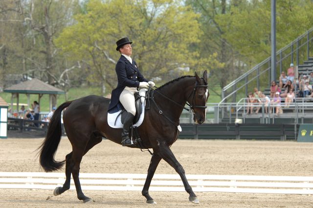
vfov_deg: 5.5
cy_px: 104
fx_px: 2149
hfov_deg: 8.3
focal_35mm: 248
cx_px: 156
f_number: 6.3
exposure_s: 1/500
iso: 200
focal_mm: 165
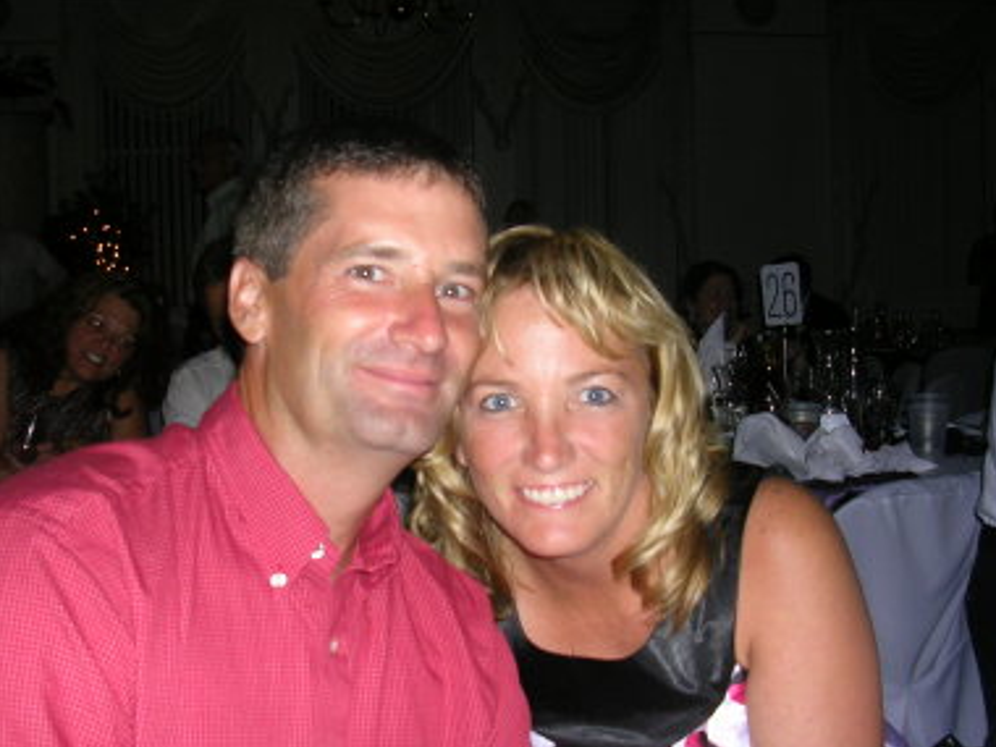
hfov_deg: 42.0
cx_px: 459
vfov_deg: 32.2
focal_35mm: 45
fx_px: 1295
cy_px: 413
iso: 50
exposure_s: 1/60.1
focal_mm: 5.8
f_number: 2.8
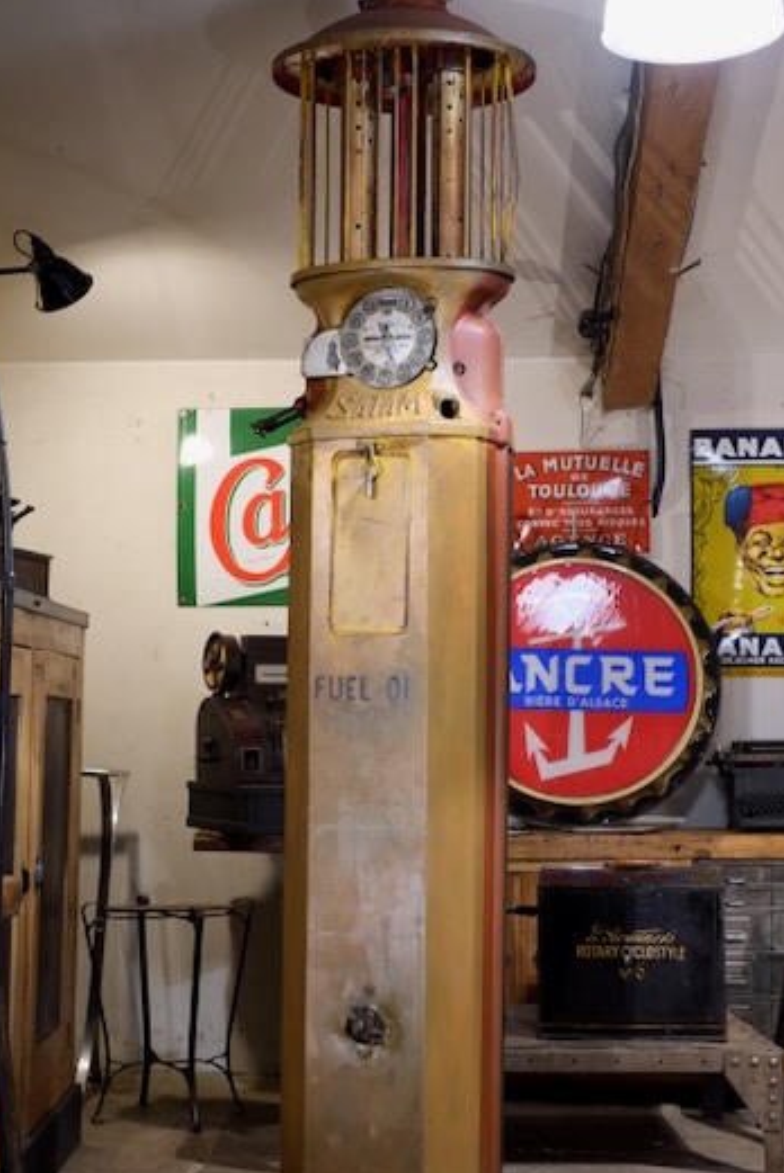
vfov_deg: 32.8
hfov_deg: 22.3
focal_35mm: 61
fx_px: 1990
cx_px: 356
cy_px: 635
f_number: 3.6
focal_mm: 35
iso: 3200
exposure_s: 1/125
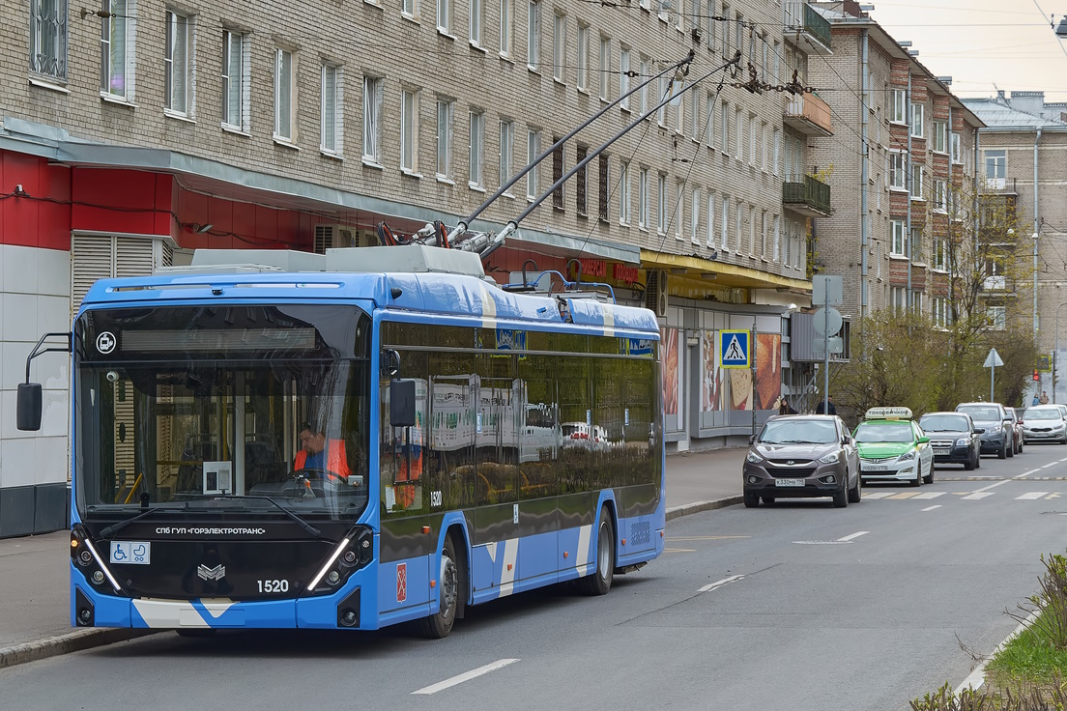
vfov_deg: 12.9
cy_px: 257
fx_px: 3141
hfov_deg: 19.2
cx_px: 355
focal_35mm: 106
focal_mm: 52
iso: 220
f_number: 6.3
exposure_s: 1/250
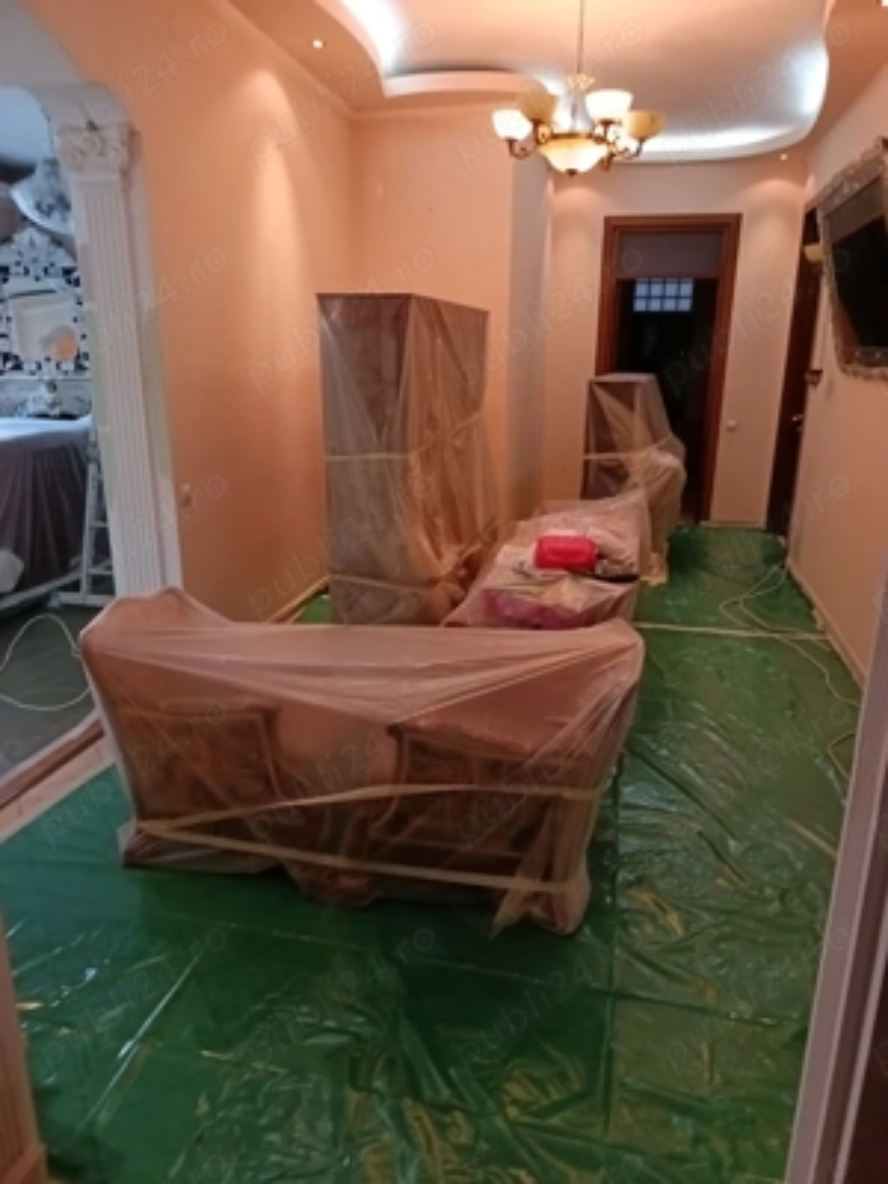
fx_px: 821
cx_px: 444
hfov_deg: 56.8
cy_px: 592
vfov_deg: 71.6
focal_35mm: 24
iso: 3407
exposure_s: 1/60
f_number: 1.75
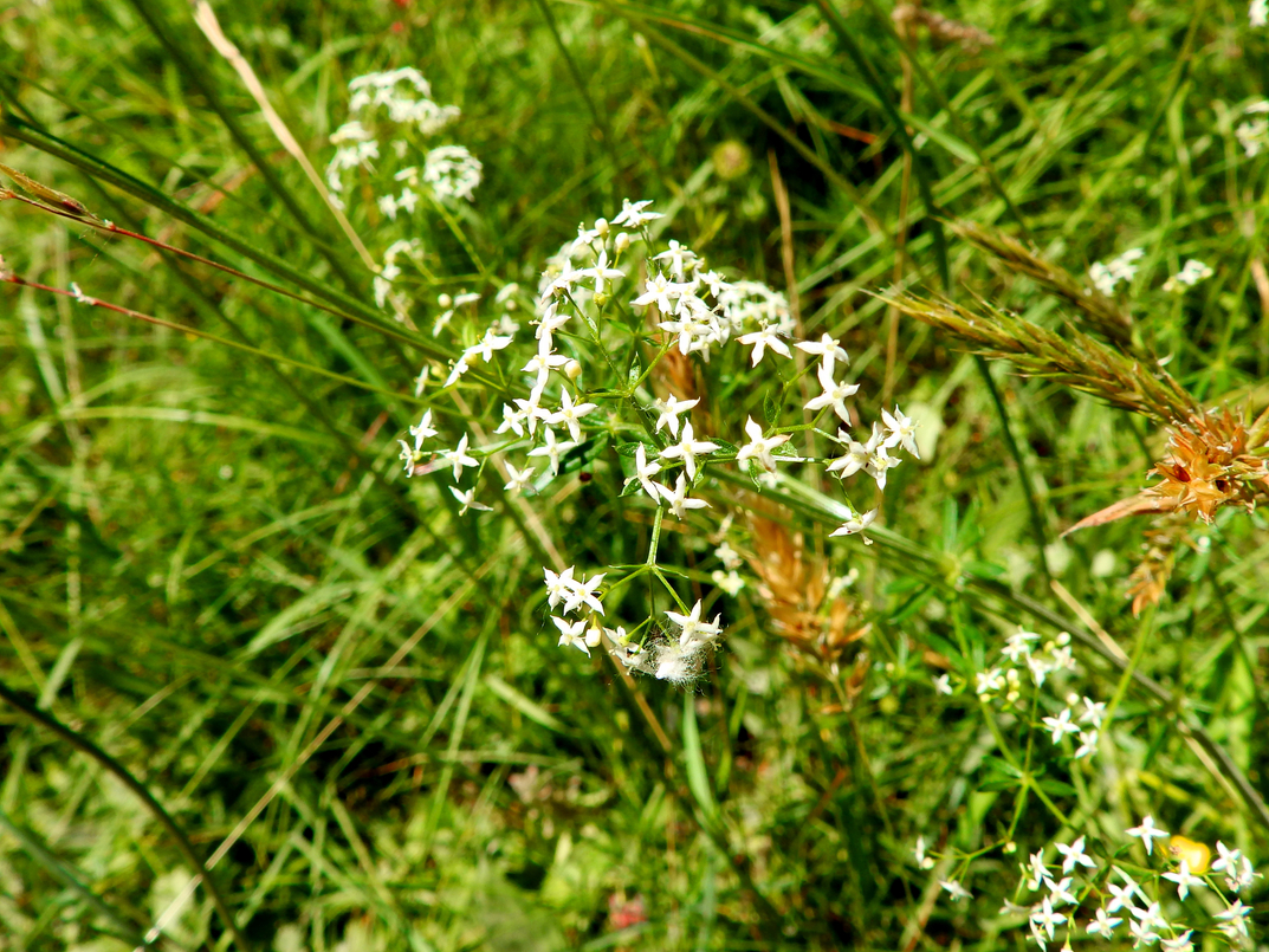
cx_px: 665
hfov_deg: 53.9
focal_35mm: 34
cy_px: 454
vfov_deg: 41.8
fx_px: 1247
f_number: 4.5
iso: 80
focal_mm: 5.7
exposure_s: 1/320
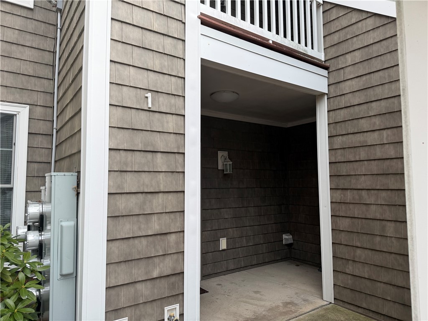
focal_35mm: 24
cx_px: 214
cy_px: 160
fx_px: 297
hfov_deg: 71.6
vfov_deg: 56.8
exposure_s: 1/671
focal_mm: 6.76
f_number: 1.78
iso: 80
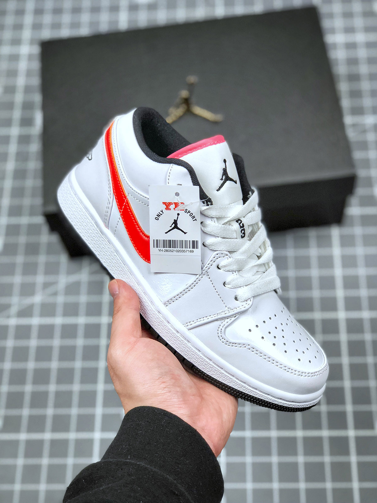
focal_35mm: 57
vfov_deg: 33.8
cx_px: 188
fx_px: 828
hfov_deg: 25.7
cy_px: 252
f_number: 2.8
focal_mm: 6.6
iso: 40
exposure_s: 1/50
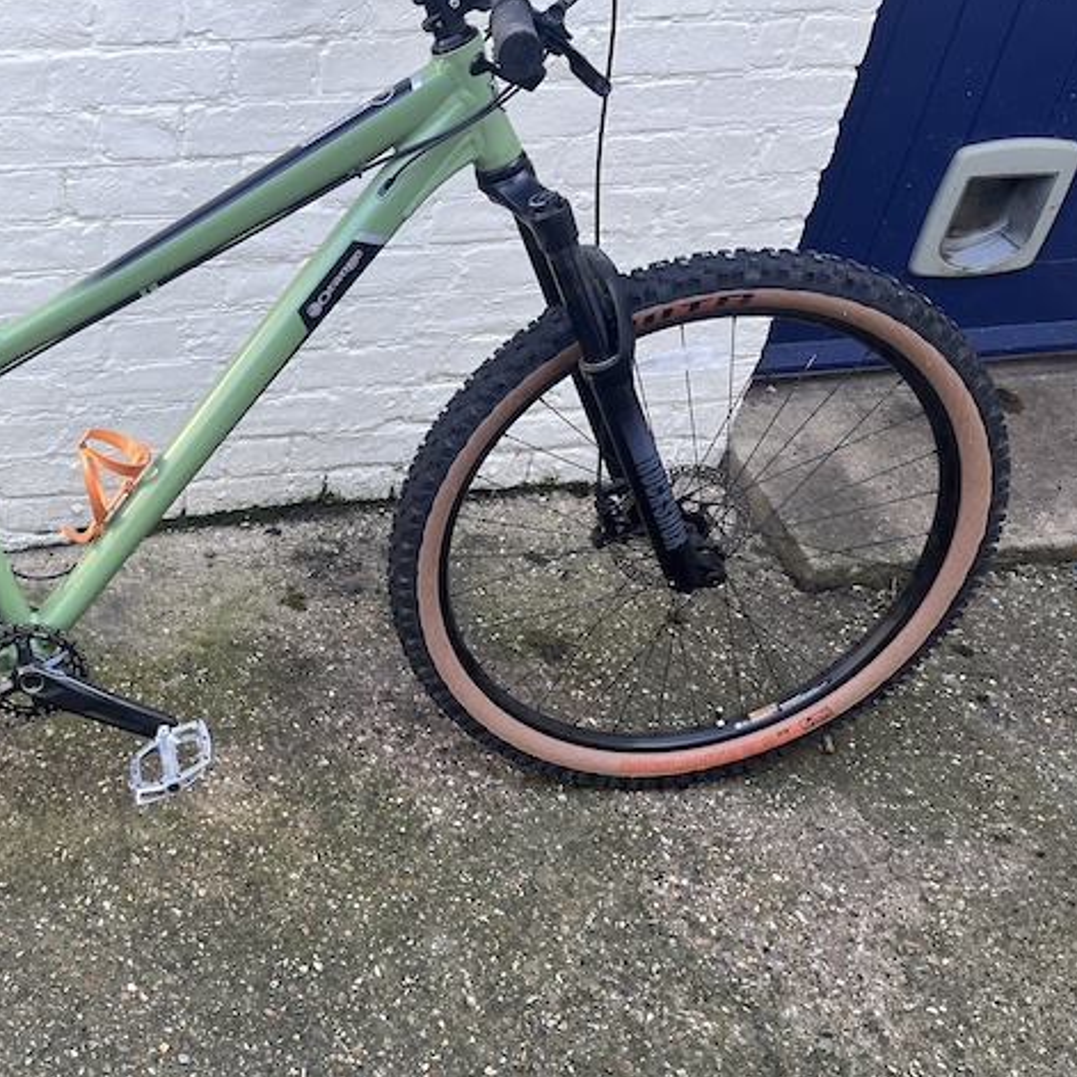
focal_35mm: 39
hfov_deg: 40.8
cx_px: 194
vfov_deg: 42.8
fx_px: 1373
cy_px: 563
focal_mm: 5.1
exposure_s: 1/122
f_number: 1.6
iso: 40
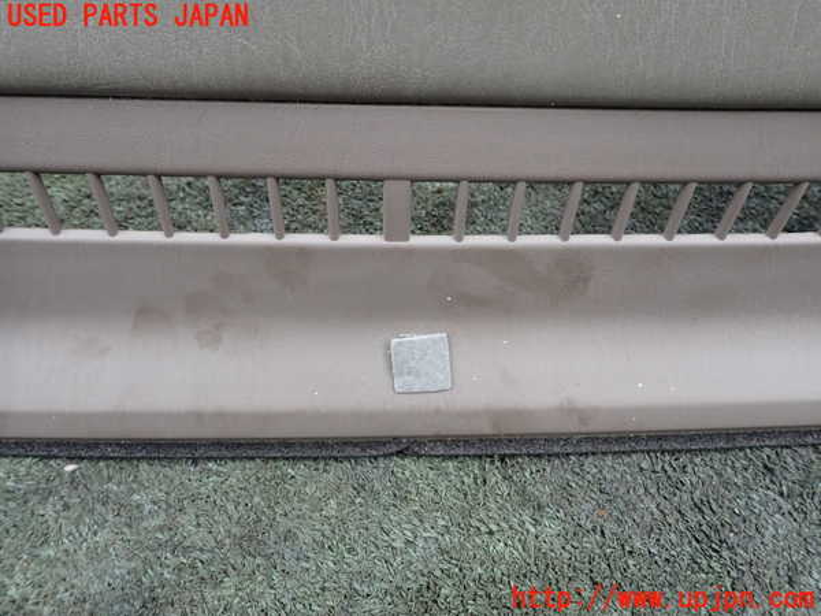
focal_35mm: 25
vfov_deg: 54.9
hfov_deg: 69.4
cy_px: 308
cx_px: 410
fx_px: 593
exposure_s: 1/125
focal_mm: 4.5
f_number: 2.8
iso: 100
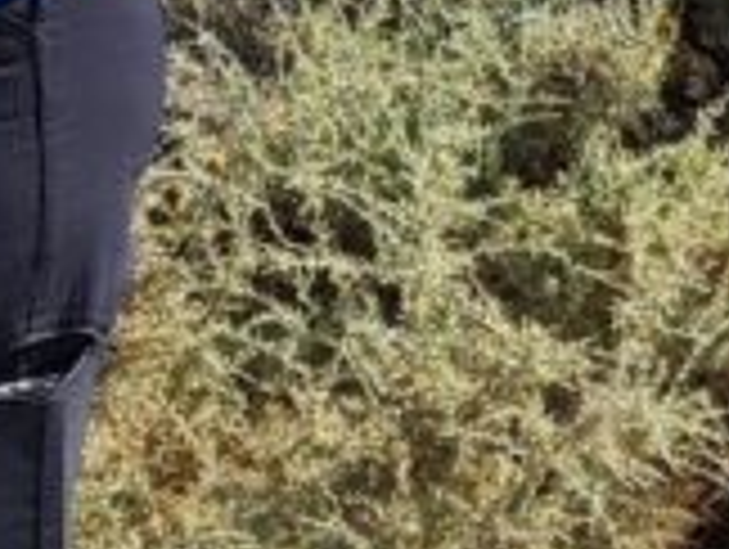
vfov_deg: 8.9
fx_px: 3459
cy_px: -279
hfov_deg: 10.4
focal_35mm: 164
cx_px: -999
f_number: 1.8
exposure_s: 1/2565
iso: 40
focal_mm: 5.4
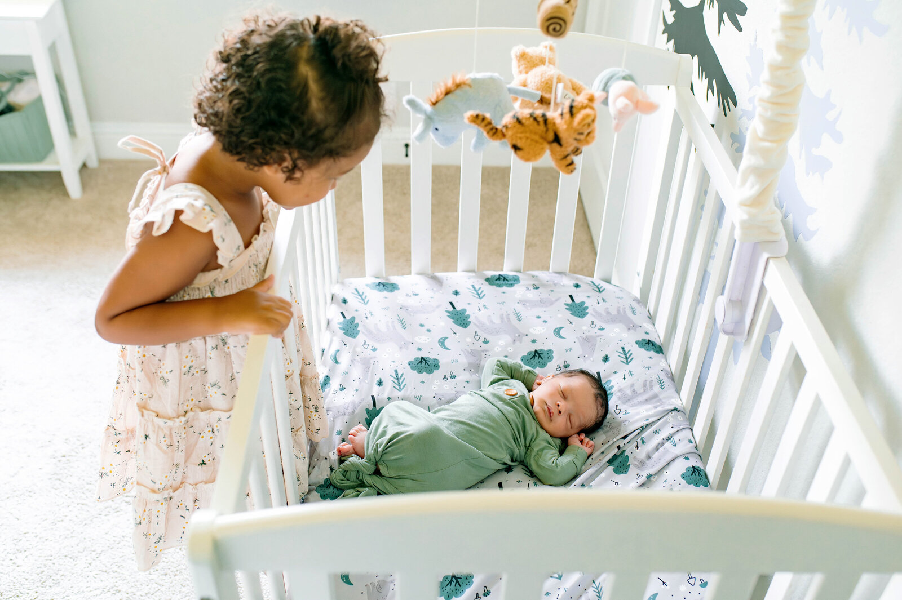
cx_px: 451
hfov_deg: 54.5
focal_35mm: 35
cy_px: 300
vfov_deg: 37.8
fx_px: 876
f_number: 3.2
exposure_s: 1/200
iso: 640
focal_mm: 35
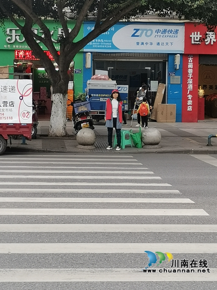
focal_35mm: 95
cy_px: 145
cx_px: 108
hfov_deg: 15.6
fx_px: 794
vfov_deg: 20.6
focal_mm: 4.75
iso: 50
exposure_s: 1/133
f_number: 1.8
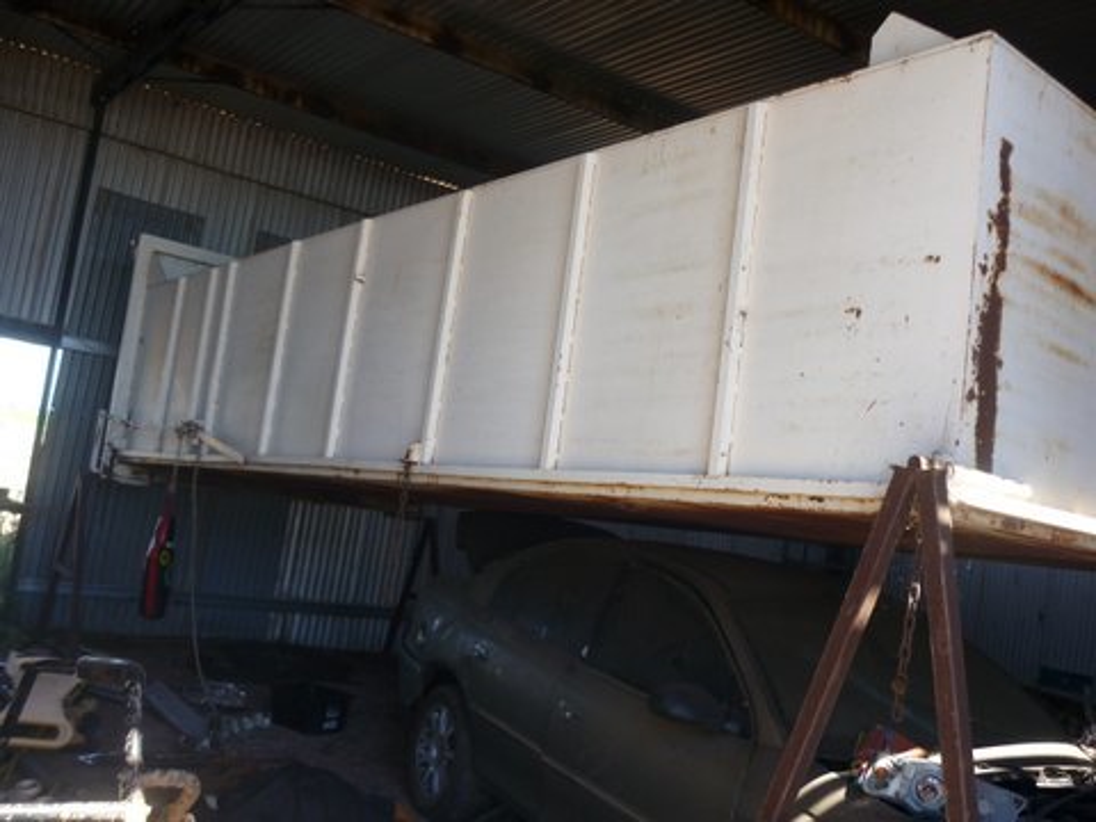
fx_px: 1045
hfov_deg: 55.4
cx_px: 548
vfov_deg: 42.9
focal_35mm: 33
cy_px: 411
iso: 80
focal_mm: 5.5
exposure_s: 1/125
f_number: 2.8
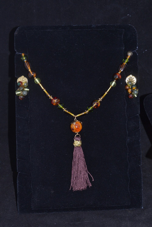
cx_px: 76
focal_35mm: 60
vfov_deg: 33.4
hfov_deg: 22.6
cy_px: 114
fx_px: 380
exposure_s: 1/60
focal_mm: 40
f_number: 8
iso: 110
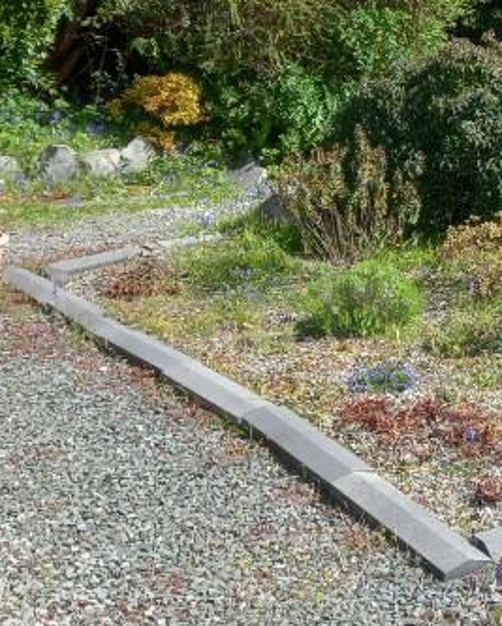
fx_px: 1391
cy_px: 58
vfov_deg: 24.6
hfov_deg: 18.6
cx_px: 699
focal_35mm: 75
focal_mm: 4.6
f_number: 2
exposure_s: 1/485
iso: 25
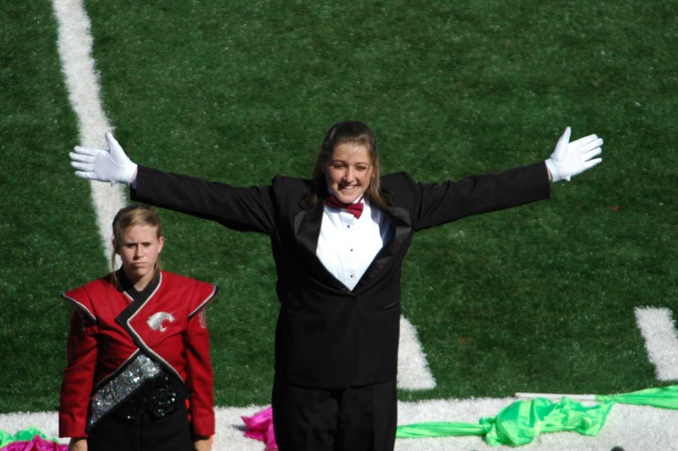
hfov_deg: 3.5
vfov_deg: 2.3
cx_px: 338
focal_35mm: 587
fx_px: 11048
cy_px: 225
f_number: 5.6
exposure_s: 1/1250
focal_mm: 380
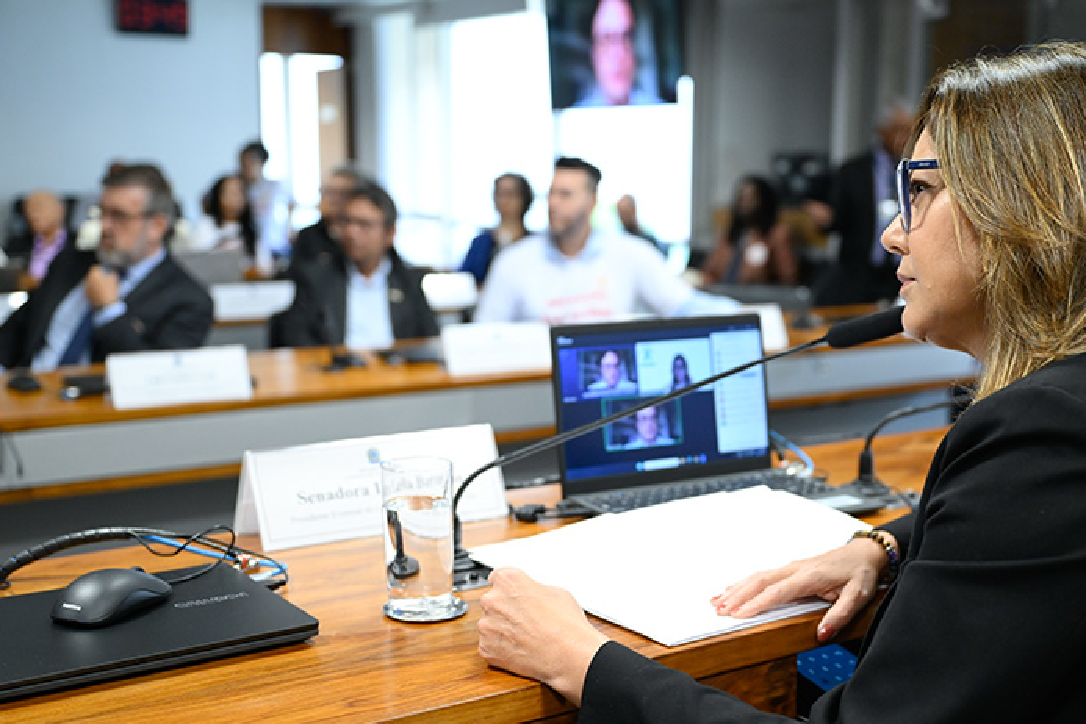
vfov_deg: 28.6
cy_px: 444
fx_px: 1418
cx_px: 617
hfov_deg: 41.8
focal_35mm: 47
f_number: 2.8
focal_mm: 38
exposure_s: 1/160
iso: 2000
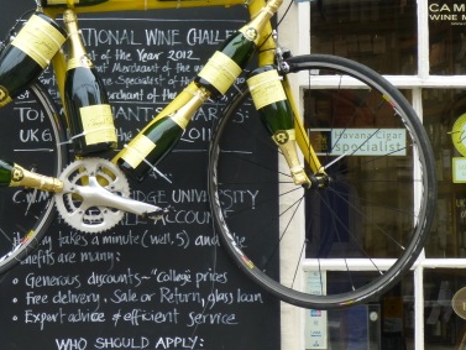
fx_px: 1576
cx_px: 132
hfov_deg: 16.8
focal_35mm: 117
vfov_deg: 12.7
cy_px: 137
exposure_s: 1/160
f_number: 4.6
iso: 100
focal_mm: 12.3
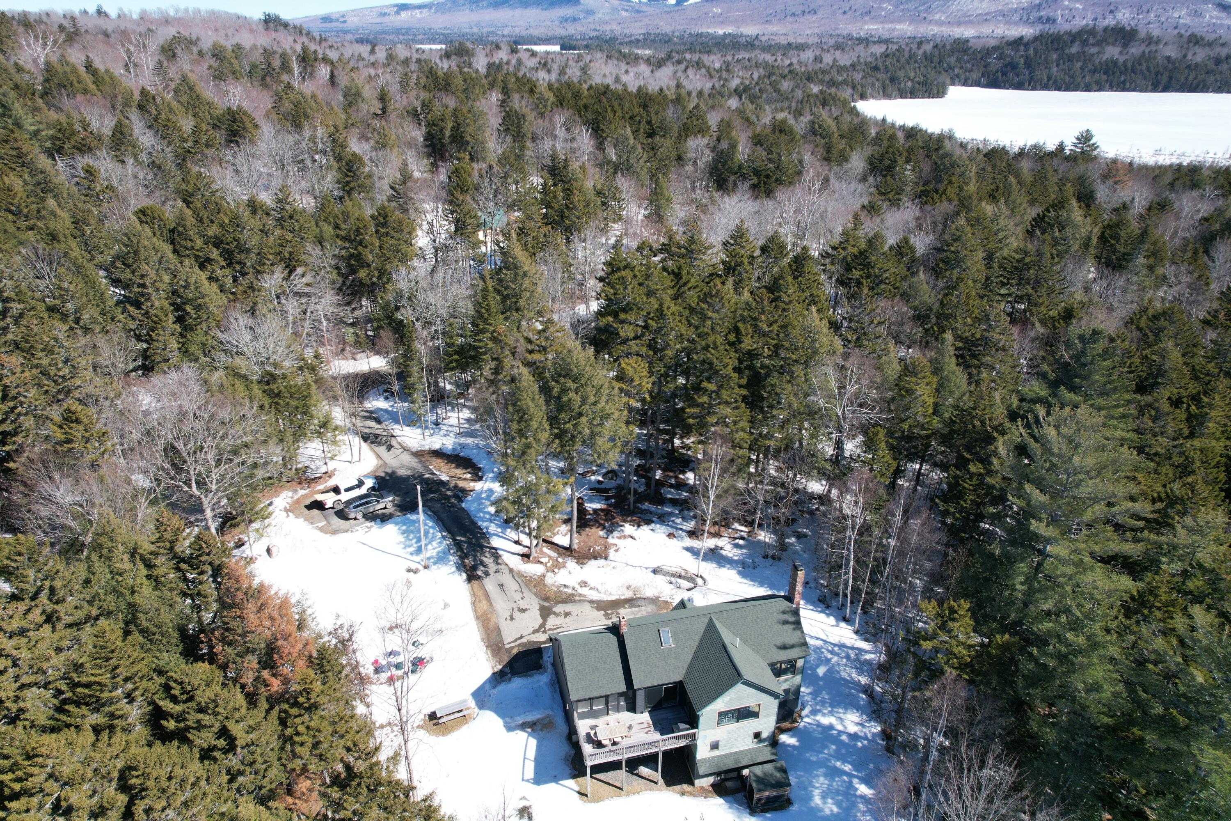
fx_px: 752
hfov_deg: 78.6
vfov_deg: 57.2
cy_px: 410
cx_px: 616
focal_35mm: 22
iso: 130
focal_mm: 8.38
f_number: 2.8
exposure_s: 1/1250
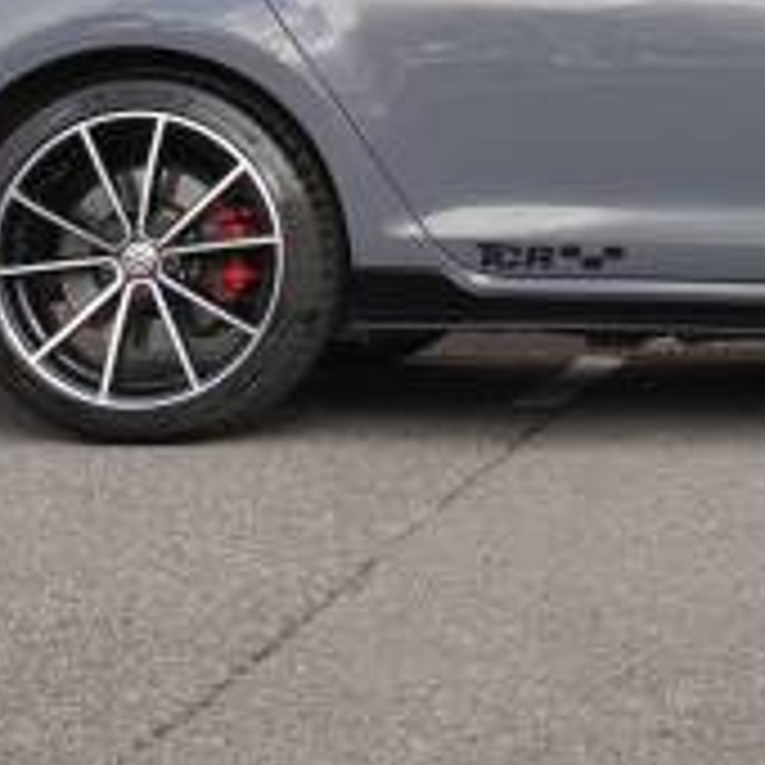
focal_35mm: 130
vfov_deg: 13.2
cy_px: -90
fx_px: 3240
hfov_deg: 13.1
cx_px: 945
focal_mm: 27
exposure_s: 1/100
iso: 100
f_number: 5.6
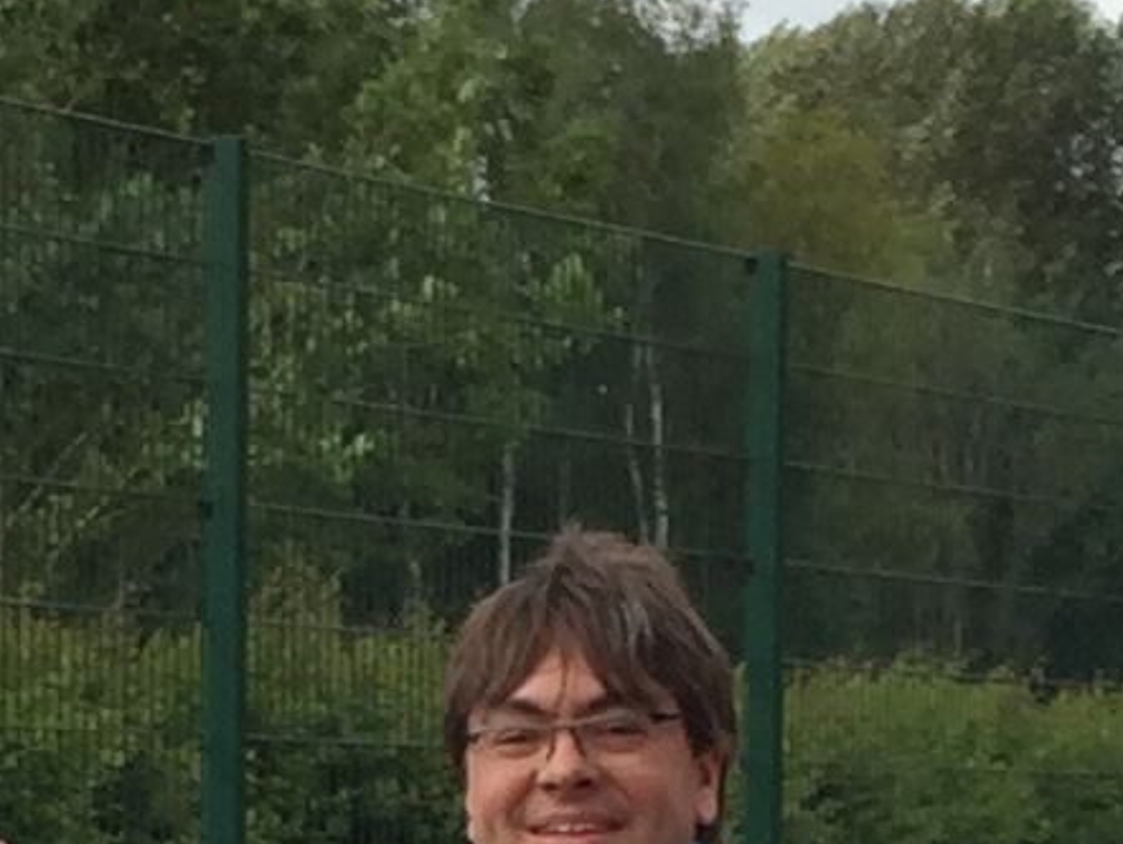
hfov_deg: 9.1
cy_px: 1624
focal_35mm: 214
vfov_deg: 6.7
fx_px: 6946
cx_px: -409
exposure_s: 1/1041
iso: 32
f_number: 2.2
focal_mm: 4.15
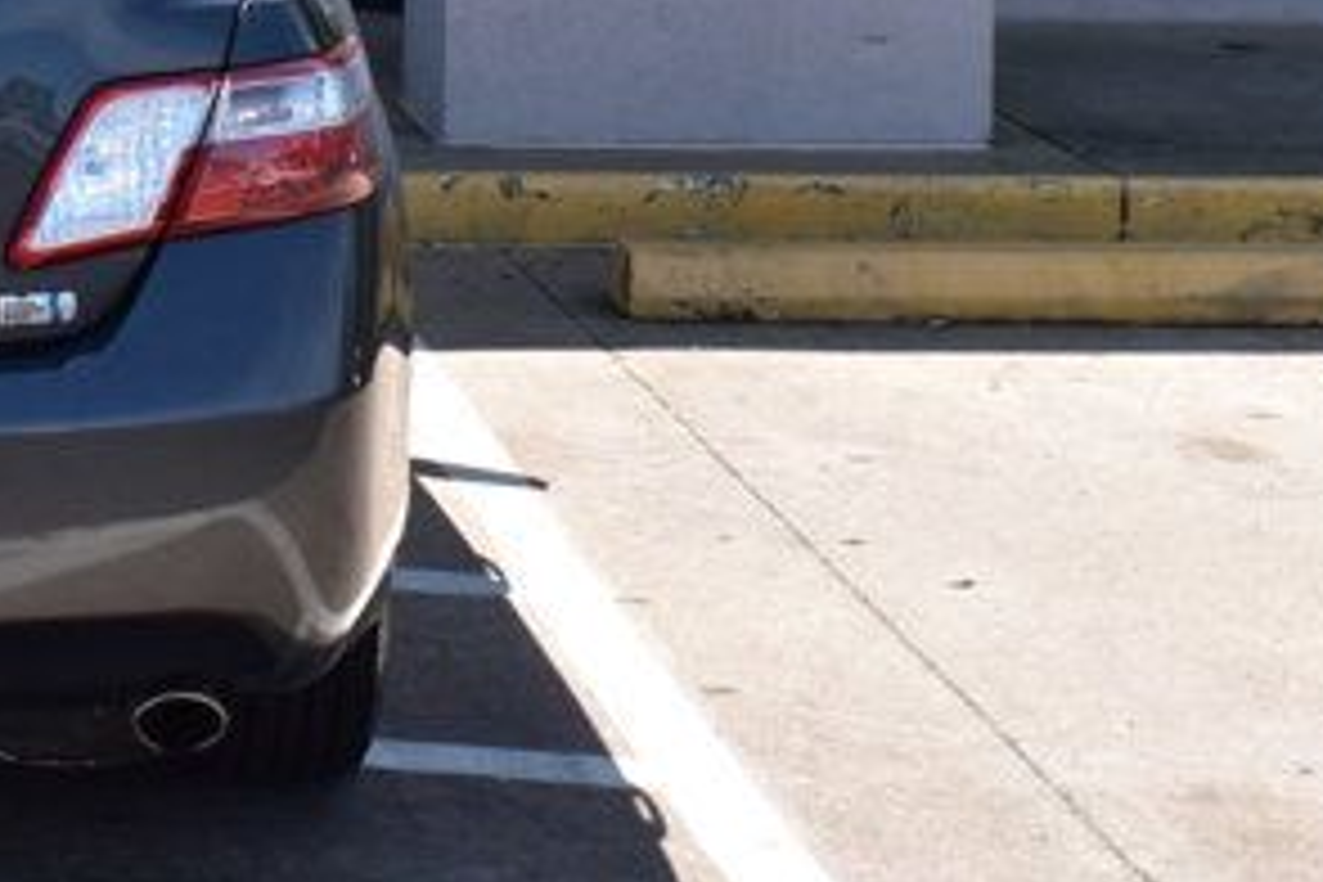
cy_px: -310
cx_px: -50
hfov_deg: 14.8
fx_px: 4998
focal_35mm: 136
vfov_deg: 9.9
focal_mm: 26
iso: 400
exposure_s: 1/400
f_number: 11
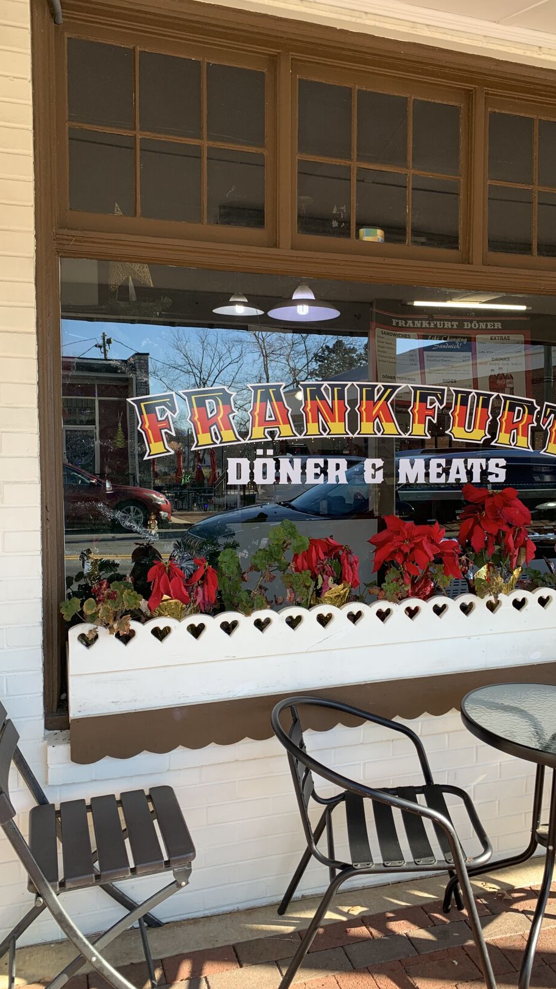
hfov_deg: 40.1
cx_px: 315
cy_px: 499
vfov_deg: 66.1
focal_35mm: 29
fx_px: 760
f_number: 1.8
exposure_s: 1/226
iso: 25
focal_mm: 4.25
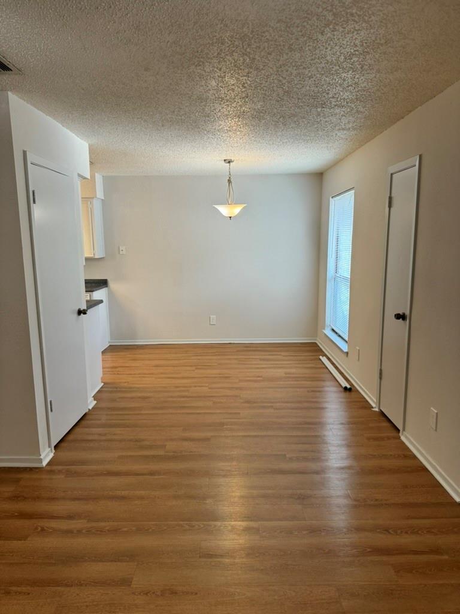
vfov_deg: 71.6
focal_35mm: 24
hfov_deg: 56.8
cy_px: 307
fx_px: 425
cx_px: 230
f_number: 1.78
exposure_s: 1/120
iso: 160
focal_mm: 6.76
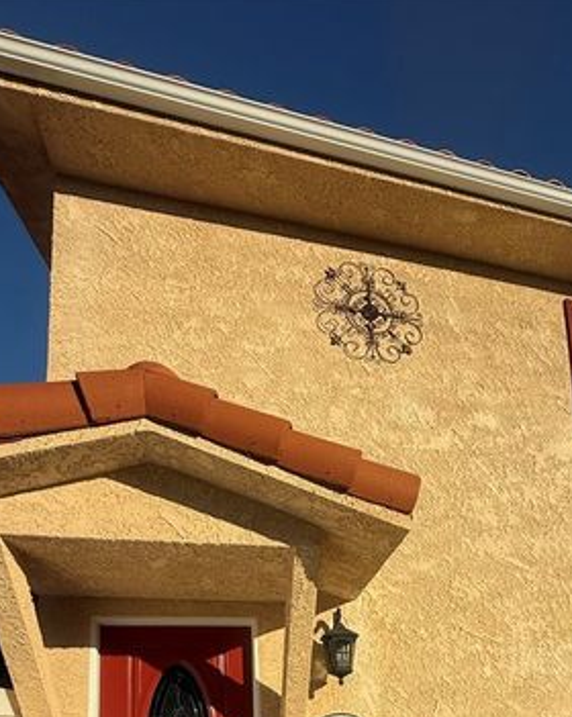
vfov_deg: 55.4
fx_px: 551
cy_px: 671
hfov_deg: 53.5
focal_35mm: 26
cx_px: 394
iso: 50
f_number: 2.2
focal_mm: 2.22
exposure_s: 1/3891
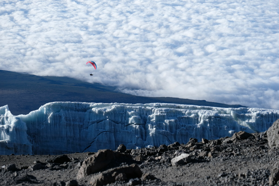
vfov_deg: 11.6
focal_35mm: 118
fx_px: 914
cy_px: 93
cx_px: 140
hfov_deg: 17.3
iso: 200
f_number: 5.3
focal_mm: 78.7
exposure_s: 1/640
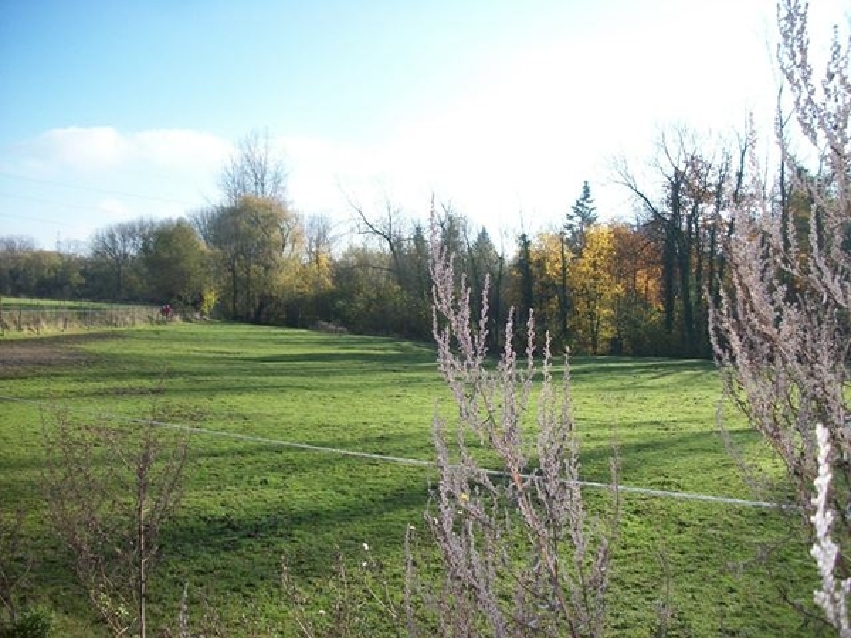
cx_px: 426
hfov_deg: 56.8
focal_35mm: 32
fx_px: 787
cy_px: 319
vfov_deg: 44.2
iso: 80
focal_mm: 5.7
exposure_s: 1/640
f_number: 2.9
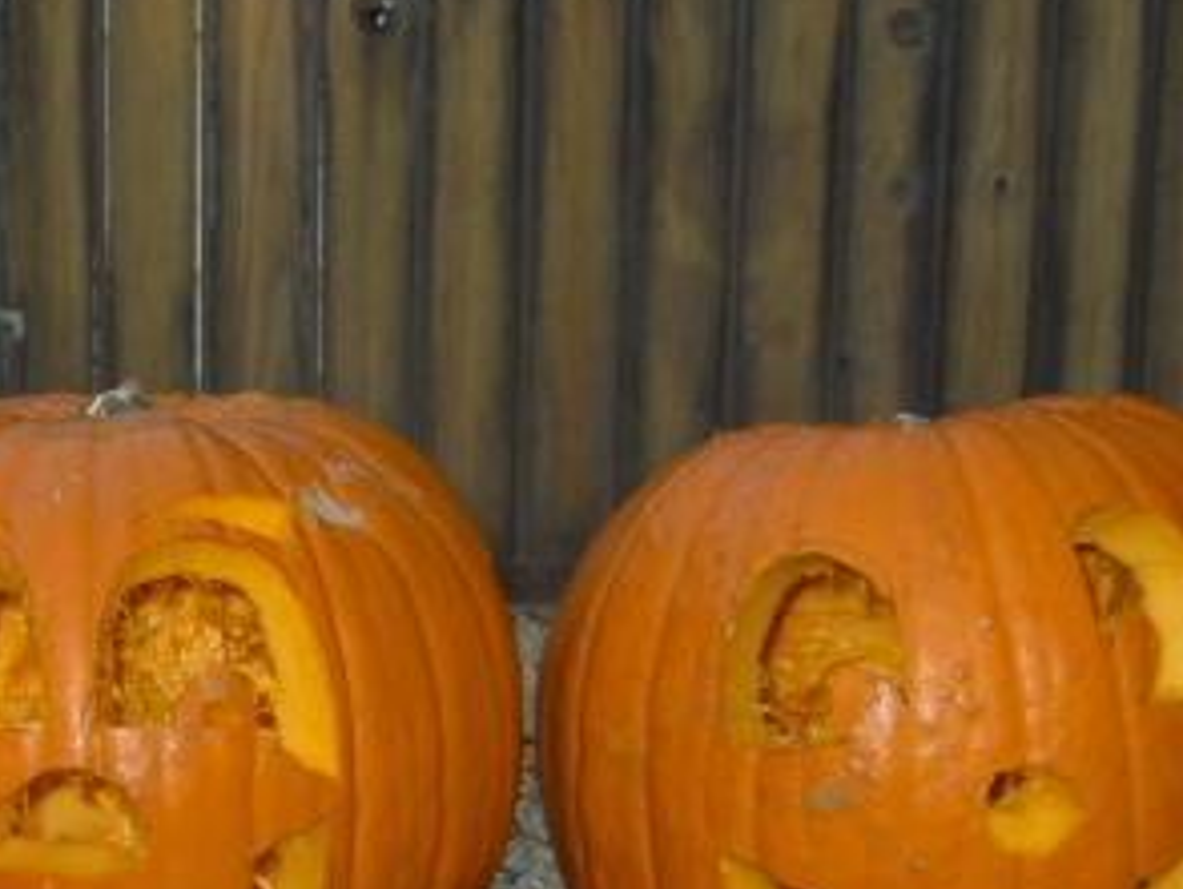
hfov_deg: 25.6
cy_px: 873
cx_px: 157
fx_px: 2531
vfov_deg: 19.4
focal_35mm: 74
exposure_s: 1/60
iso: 50
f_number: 2.8
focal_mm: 5.6
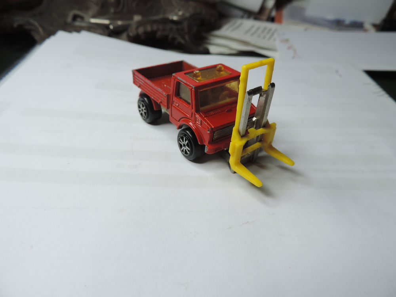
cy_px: 148
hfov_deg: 71.6
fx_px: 275
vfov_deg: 56.8
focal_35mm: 24
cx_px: 198
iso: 80
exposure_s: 1/40
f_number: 3
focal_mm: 4.3
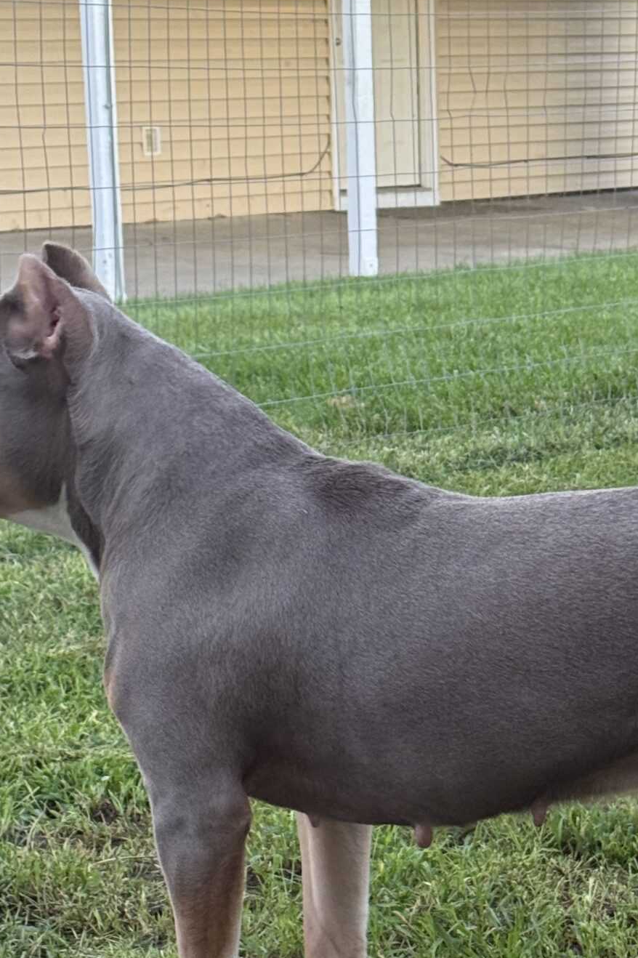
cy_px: 501
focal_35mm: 97
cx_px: 465
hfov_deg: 14.1
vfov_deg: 21.0
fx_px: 2580
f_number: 1.78
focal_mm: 6.76
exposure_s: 1/40
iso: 200
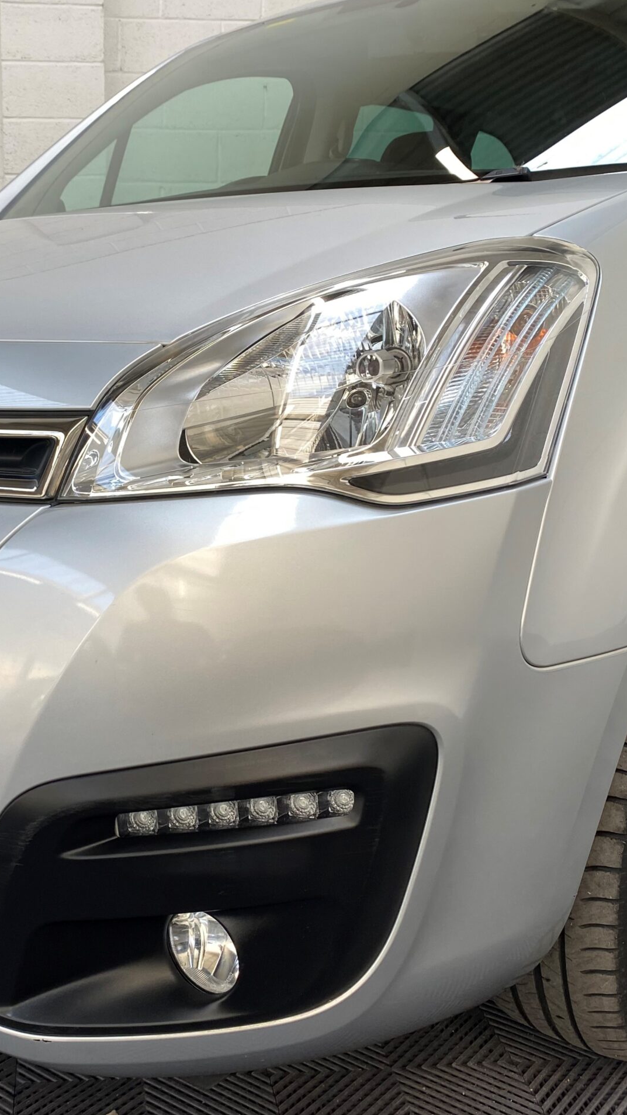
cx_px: 174
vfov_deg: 52.8
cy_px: 558
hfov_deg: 30.8
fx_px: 1123
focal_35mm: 38
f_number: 1.8
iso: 32
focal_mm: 4.25
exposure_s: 1/100
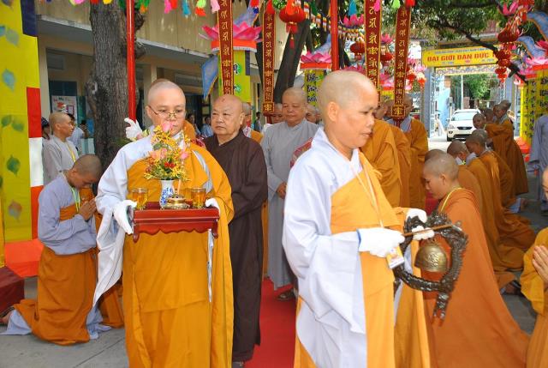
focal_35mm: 39
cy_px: 184
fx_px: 595
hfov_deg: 49.5
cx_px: 274
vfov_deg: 34.3
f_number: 4.5
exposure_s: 1/100
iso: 200
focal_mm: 26
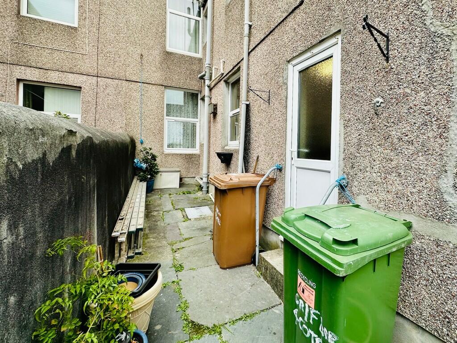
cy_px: 172
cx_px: 228
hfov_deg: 102.1
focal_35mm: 14
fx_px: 185
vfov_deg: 85.7
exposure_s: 1/99
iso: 50
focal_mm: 2.22
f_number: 2.2
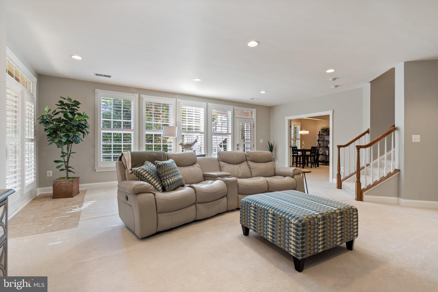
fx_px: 195
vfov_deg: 73.7
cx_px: 219
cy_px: 146
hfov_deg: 96.7
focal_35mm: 16
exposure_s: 1/4
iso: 500
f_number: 8
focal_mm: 16
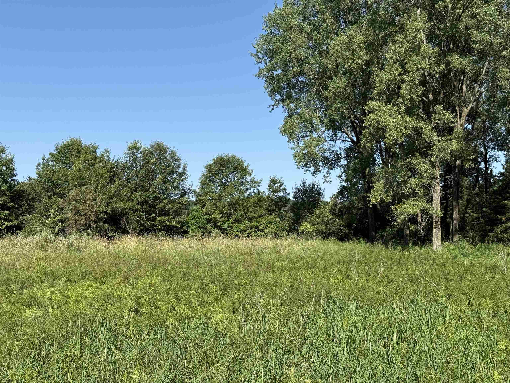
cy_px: 192
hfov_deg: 39.7
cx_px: 255
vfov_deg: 30.3
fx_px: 707
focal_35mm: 48
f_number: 1.78
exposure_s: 1/4329
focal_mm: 6.76
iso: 64
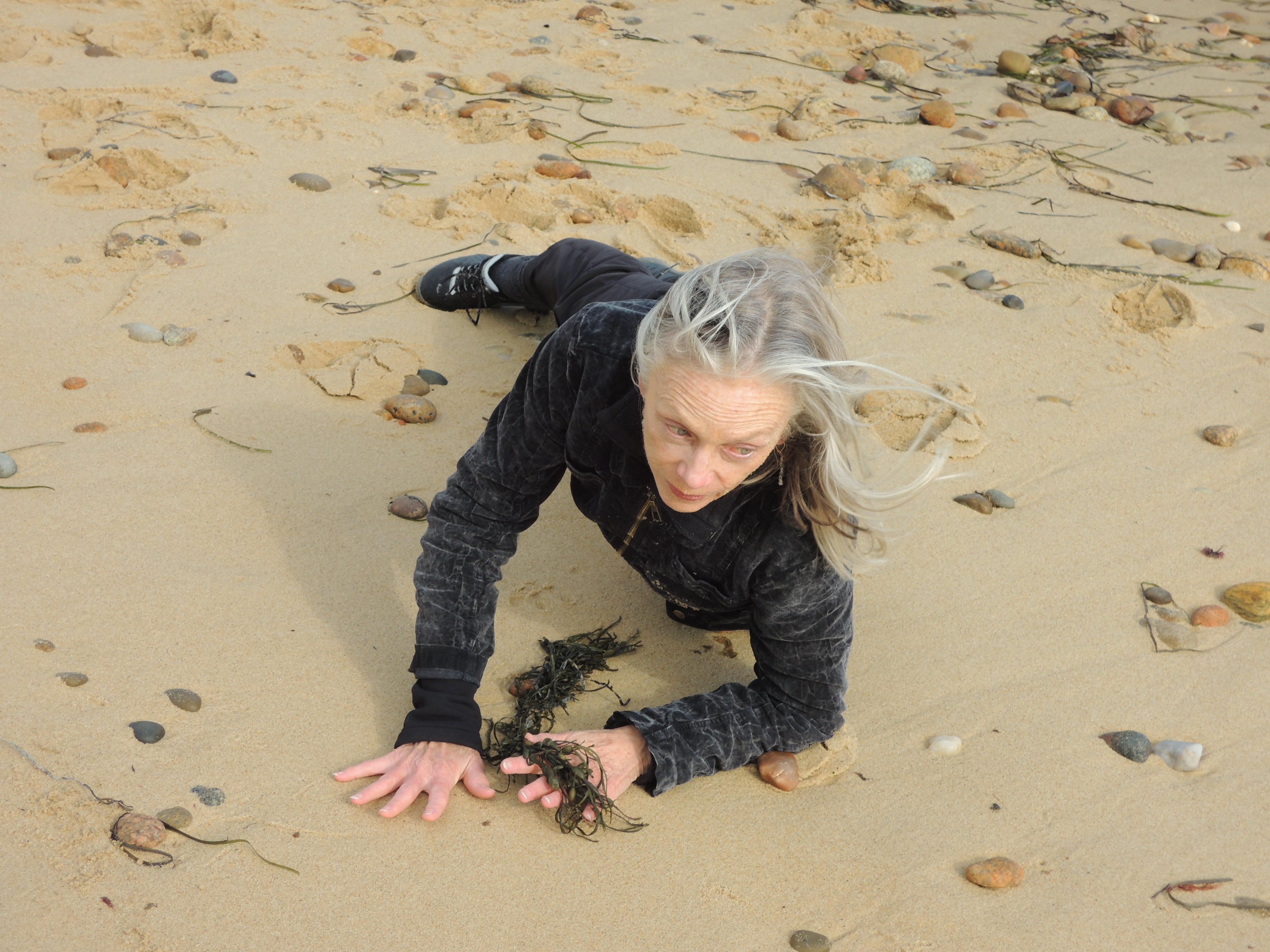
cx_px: 635
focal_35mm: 70
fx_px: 2568
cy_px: 476
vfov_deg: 21.0
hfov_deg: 27.8
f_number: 4.5
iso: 100
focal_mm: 12.5
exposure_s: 1/320
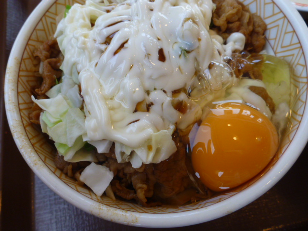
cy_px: 116
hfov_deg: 63.4
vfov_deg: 49.7
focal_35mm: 28
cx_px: 154
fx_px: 249
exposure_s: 1/160
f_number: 3.3
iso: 200
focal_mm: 4.9
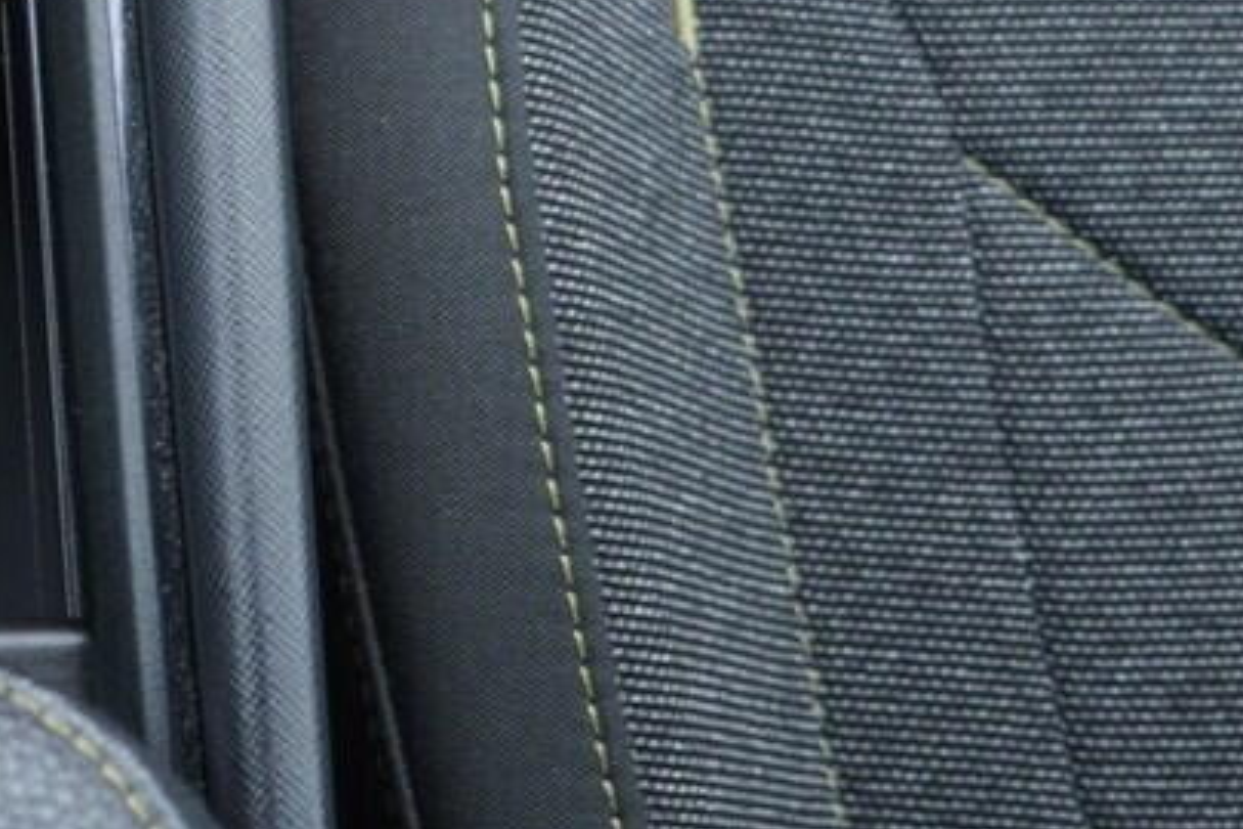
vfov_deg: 10.1
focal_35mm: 128
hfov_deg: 15.1
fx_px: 4419
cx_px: -506
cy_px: -636
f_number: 2.8
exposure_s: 1/40
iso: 320
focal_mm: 24
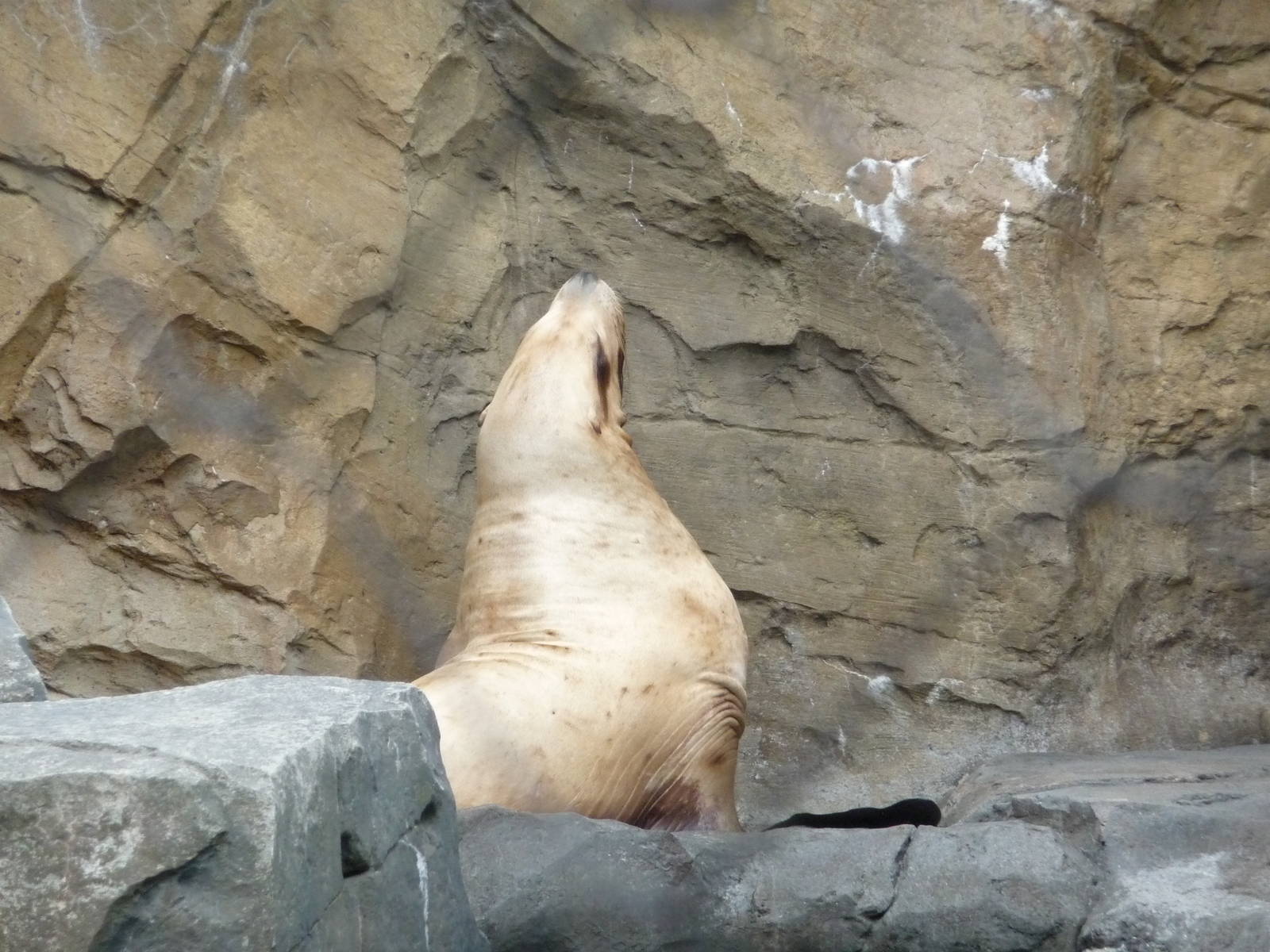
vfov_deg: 5.3
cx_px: 635
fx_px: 10273
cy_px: 476
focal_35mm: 280
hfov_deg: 7.1
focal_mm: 47
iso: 400
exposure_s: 1/200
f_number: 4.9
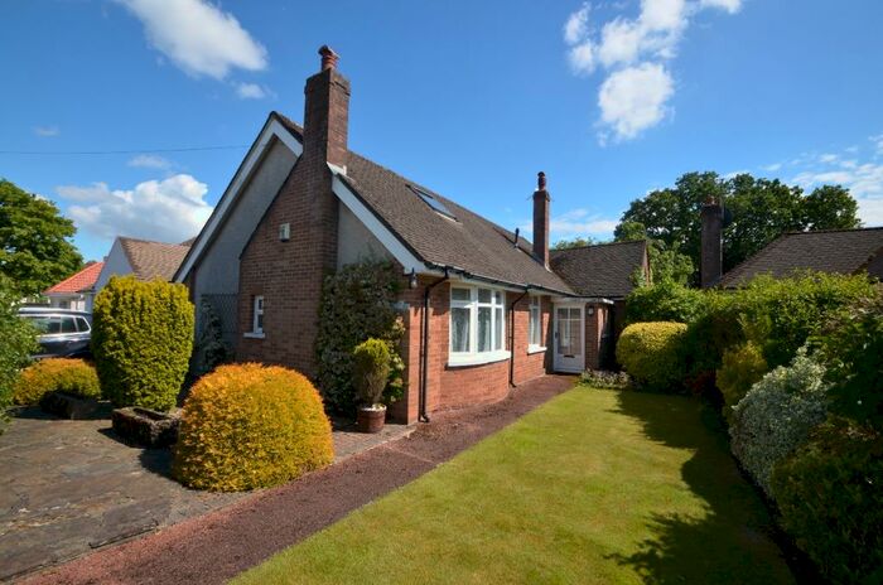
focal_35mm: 15
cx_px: 442
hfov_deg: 100.5
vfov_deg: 77.1
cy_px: 292
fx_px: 367
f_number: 9
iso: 100
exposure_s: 1/200
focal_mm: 10
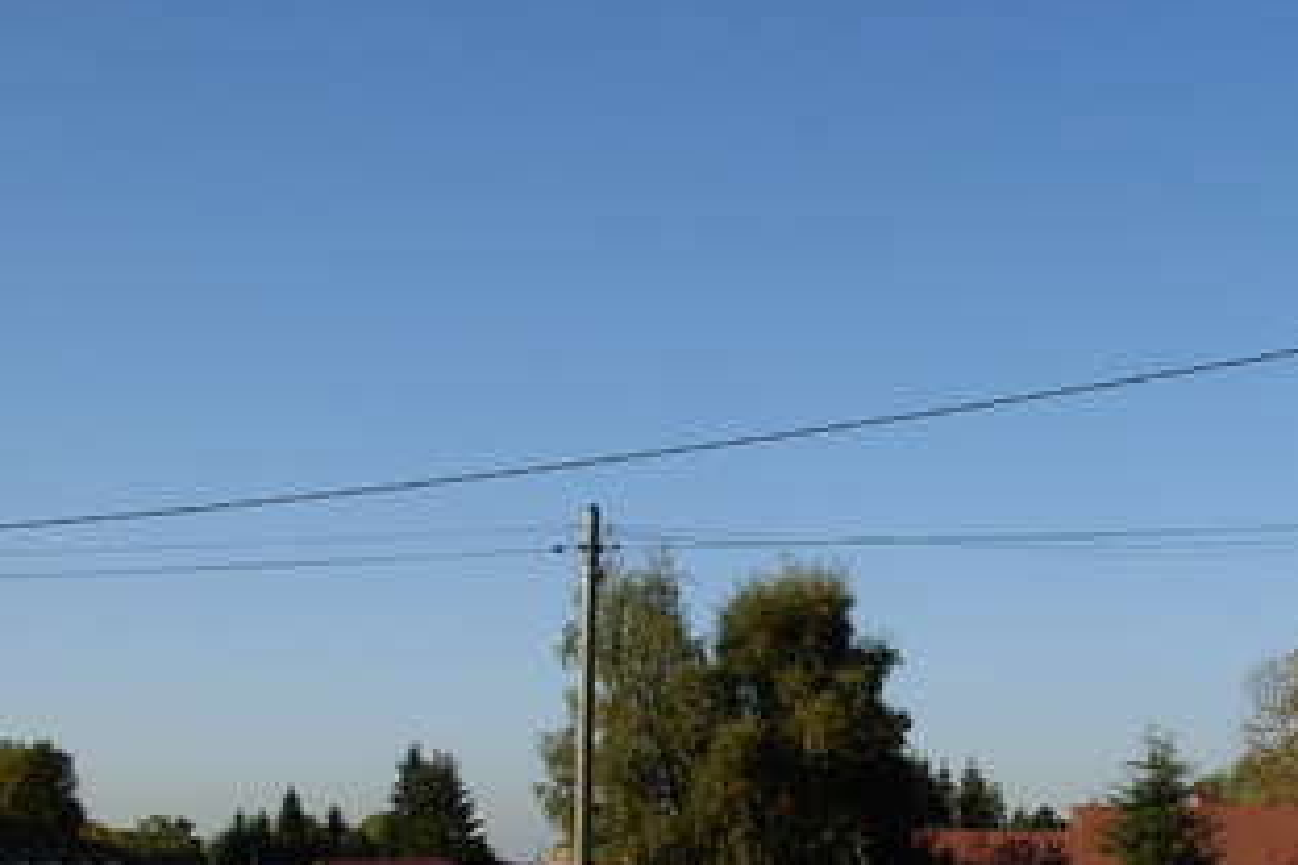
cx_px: 1244
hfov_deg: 25.5
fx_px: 2740
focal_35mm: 76
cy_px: 786
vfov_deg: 17.7
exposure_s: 1/470
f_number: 4.9
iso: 79
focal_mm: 6.3
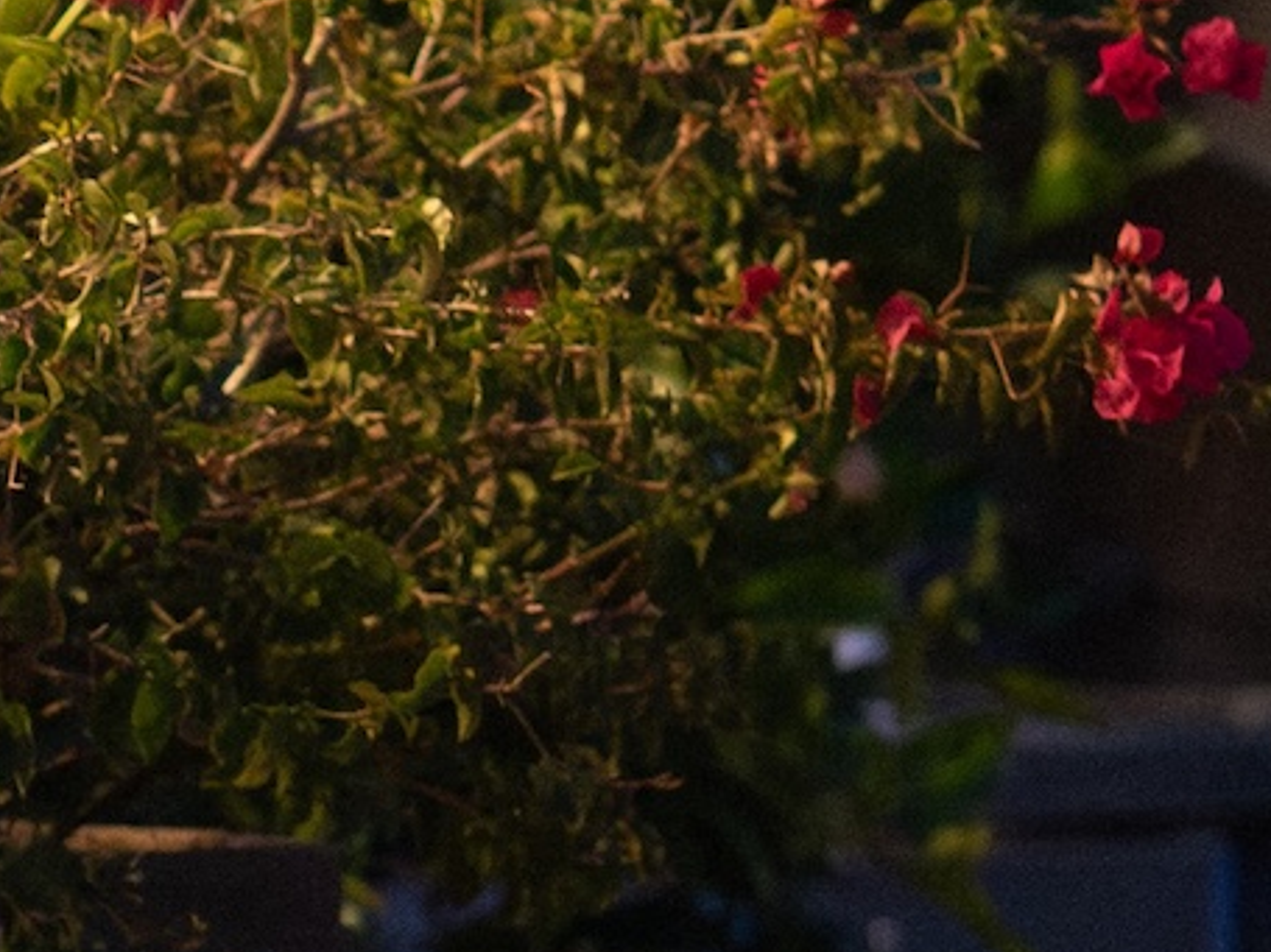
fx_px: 24190
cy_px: 899
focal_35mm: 659
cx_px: -673
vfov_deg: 2.3
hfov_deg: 3.0
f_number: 1.8
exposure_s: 1/100
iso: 3200
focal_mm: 75
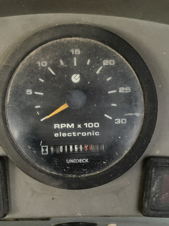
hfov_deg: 54.9
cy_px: 113
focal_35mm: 25
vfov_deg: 69.4
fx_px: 163
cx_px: 84
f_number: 1.8
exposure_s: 1/30
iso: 1000
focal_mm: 4.25
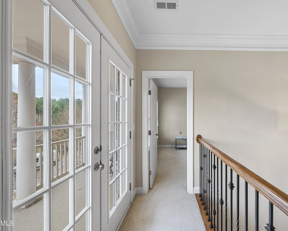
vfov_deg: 84.0
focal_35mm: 15
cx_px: 172
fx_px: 128
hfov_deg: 95.5
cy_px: 116
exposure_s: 1/8
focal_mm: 13
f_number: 7.1
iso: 400
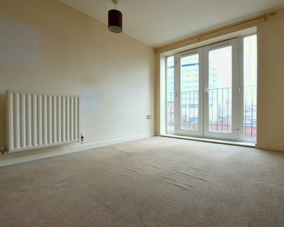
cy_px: 113
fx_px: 143
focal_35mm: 17
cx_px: 162
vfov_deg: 77.0
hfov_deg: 89.1
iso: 1600
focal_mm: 10
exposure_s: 1/200
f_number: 7.1
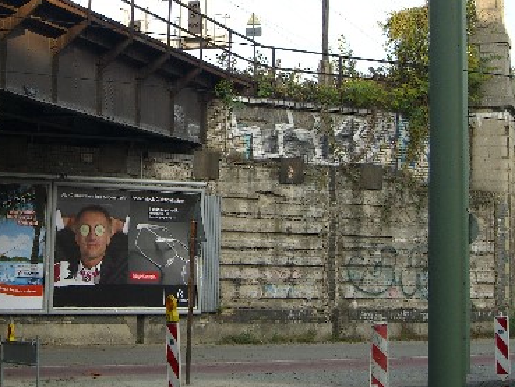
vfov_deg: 16.4
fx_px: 1339
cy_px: 115
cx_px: 143
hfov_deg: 21.6
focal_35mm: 90
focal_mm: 11.8
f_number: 3.6
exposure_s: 1/250
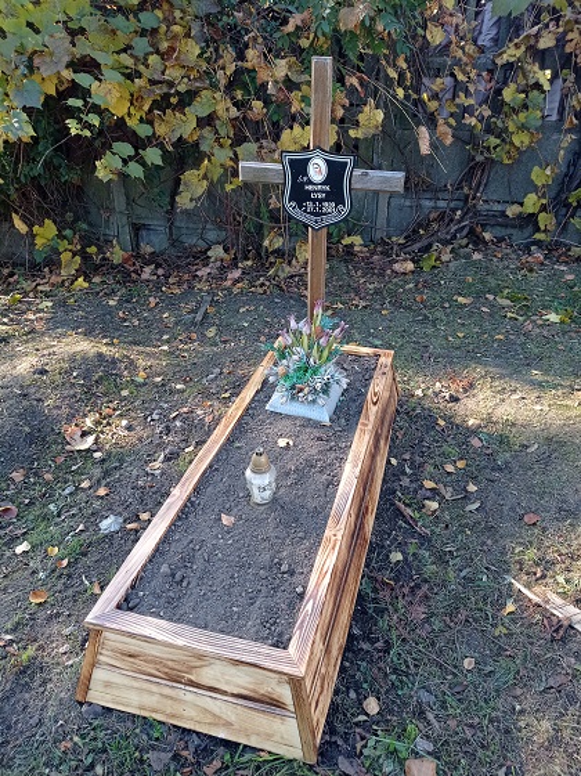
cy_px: 388
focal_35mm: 28
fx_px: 627
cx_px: 290
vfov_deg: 63.5
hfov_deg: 49.7
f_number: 1.79
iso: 100
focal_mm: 4.74
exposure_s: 1/153
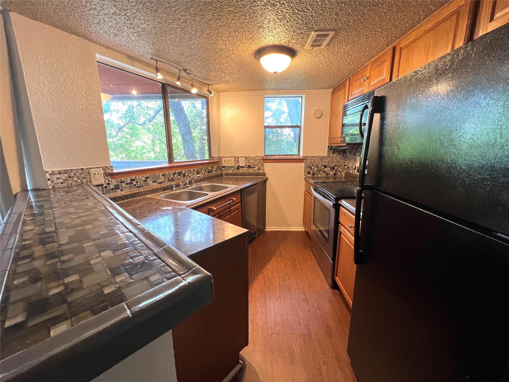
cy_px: 191
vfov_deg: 89.9
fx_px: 191
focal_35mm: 13
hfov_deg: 106.2
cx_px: 254
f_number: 1.8
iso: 200
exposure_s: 1/120
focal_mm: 1.57
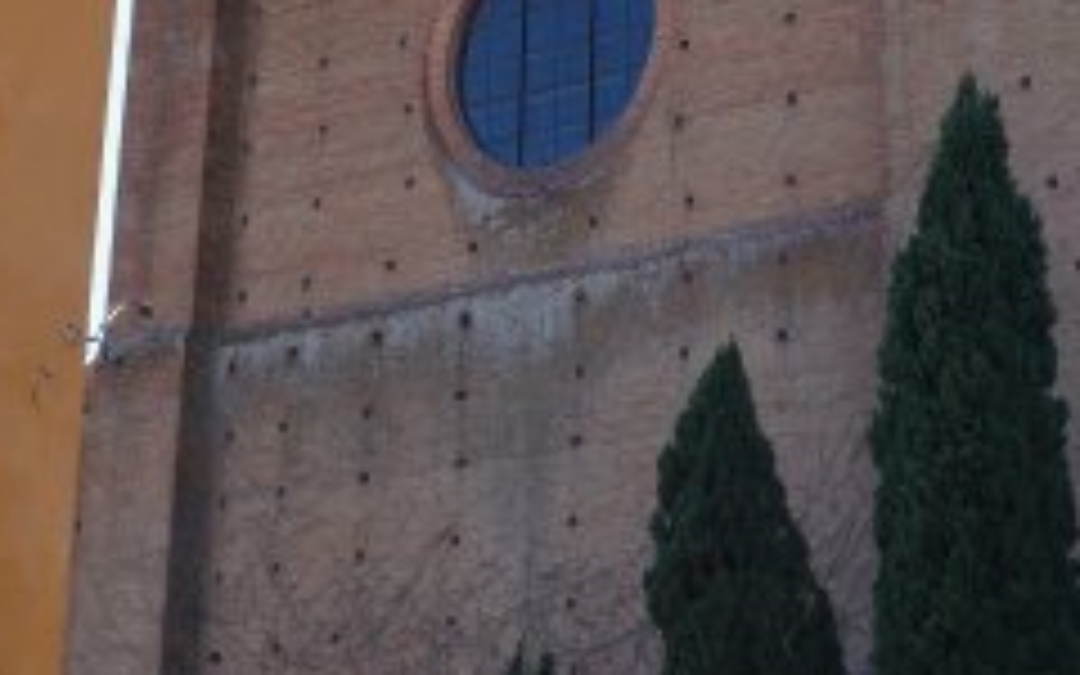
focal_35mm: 117
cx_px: 716
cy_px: -585
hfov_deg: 17.8
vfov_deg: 10.5
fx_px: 3444
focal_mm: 30
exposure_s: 1/80
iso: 100
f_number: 9
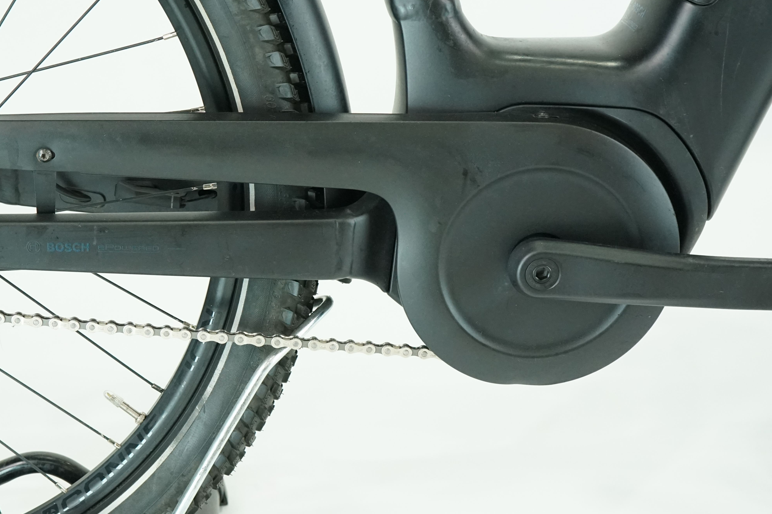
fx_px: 1458
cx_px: 268
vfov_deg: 20.0
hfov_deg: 29.5
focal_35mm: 68
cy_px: 262
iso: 3200
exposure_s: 1/200
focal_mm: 45
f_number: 6.3
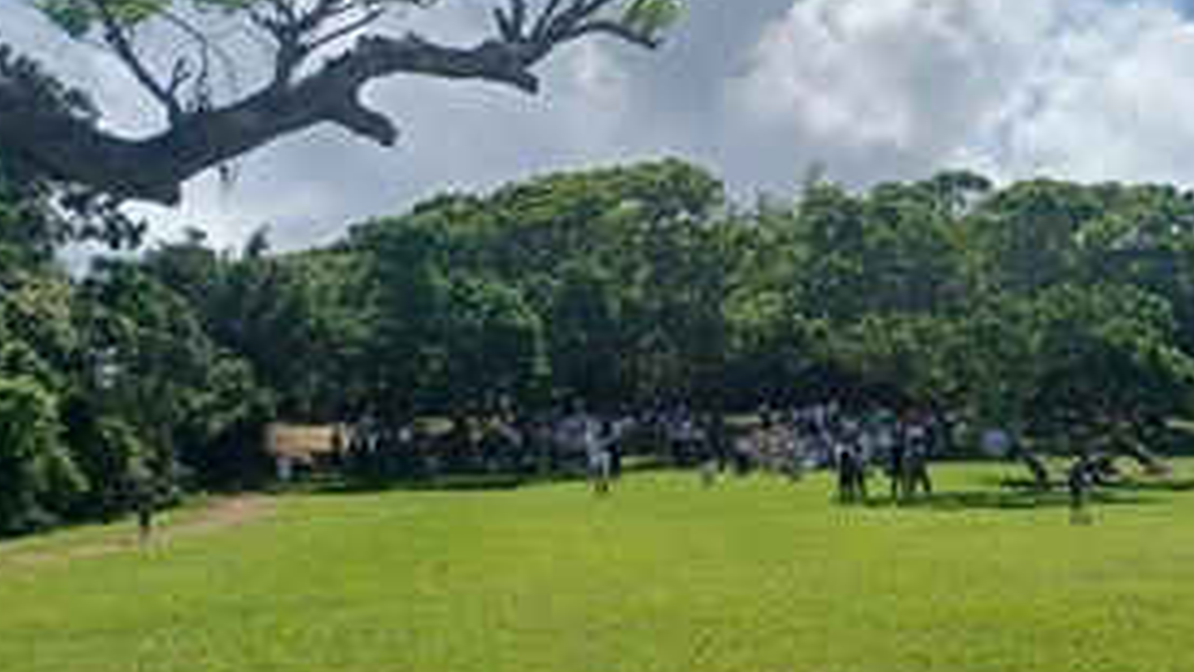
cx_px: 672
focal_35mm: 59
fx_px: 1868
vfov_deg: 20.3
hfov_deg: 35.4
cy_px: 185
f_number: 1.8
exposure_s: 1/1189
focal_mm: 4.6
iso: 40
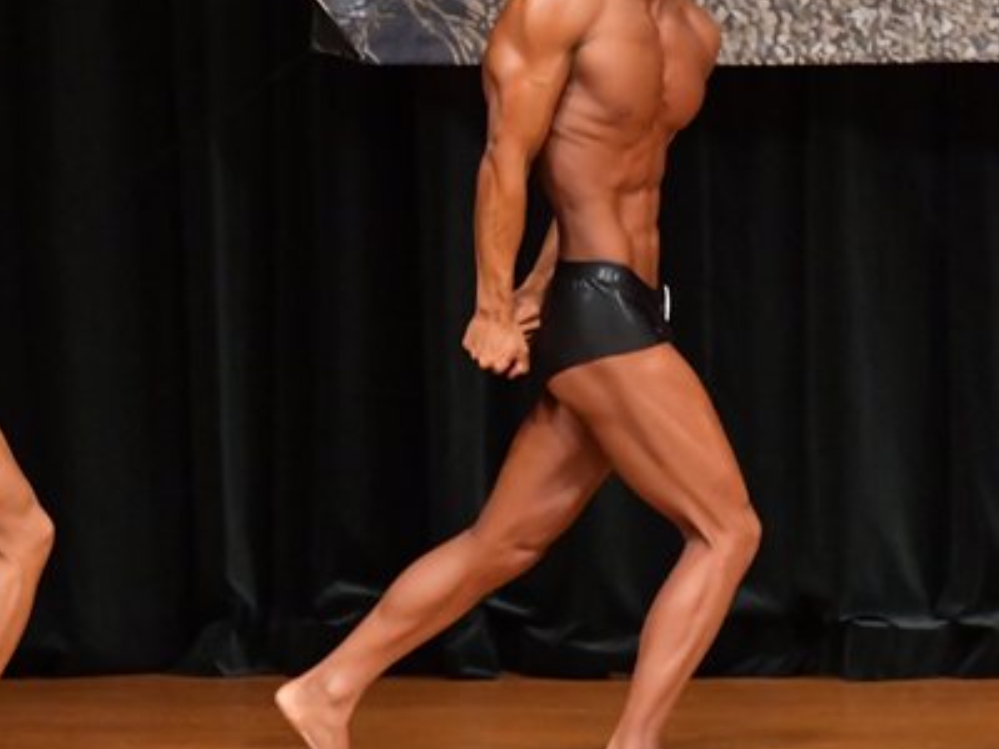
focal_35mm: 531
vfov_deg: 2.8
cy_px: 295
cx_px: 368
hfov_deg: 3.7
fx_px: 15324
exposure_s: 1/400
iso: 8000
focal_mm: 190
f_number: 5.6
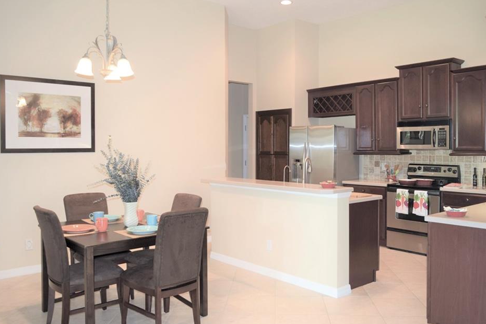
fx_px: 445
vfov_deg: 39.9
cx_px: 245
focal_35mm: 33
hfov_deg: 57.2
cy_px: 159
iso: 400
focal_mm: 20
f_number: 3.5
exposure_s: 1/60
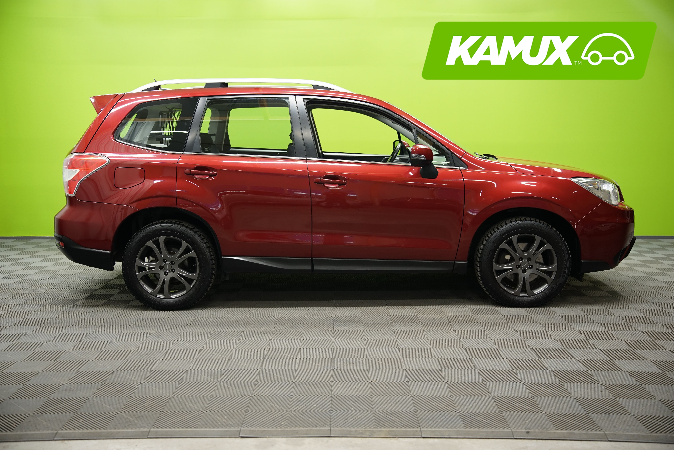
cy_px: 225
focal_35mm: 39
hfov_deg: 49.6
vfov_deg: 34.2
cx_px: 337
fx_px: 730
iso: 640
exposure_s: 1/40
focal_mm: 39
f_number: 3.2
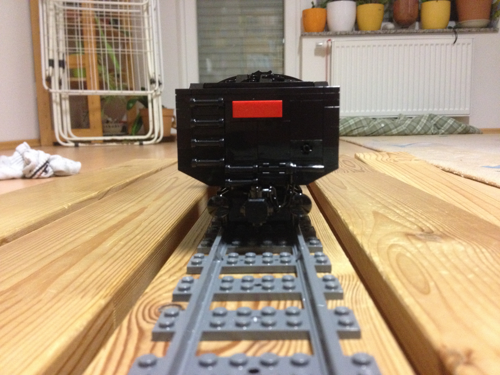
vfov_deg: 40.7
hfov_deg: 52.6
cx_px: 250
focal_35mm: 35
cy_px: 188
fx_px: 506
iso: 400
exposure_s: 1/20
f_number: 2.4
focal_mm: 4.28
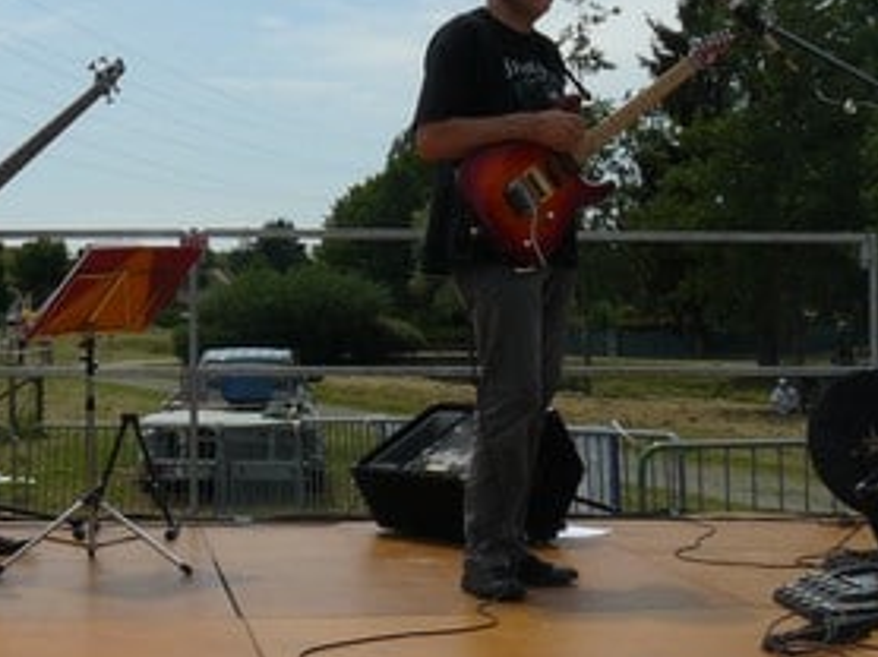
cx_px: 224
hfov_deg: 23.4
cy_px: 234
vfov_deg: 17.7
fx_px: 2103
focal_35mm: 83
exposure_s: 1/400
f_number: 7.1
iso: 100
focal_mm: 6
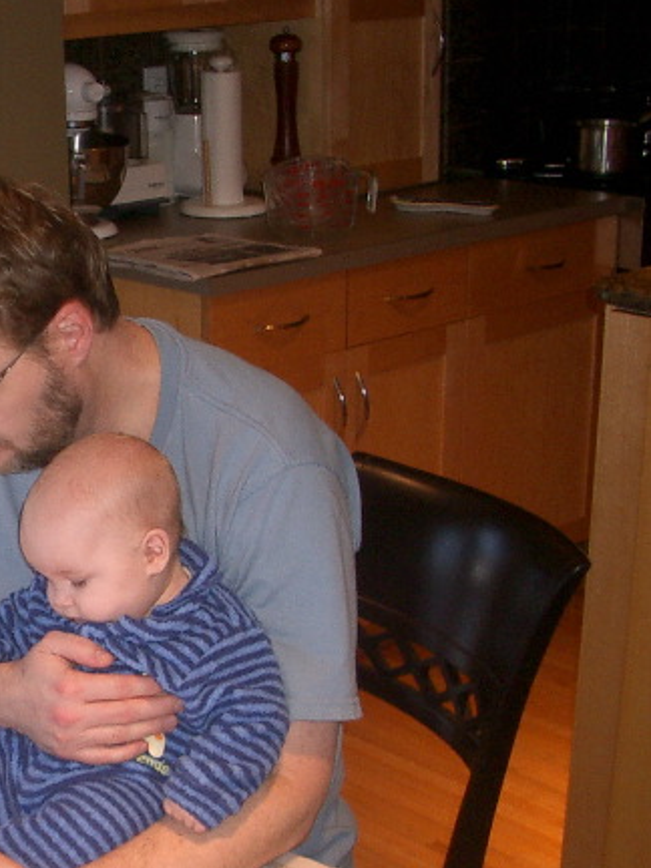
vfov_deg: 28.1
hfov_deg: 20.3
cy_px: 546
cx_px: -79
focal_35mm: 69
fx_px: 1730
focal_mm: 5.8
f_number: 2.6
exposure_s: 1/40
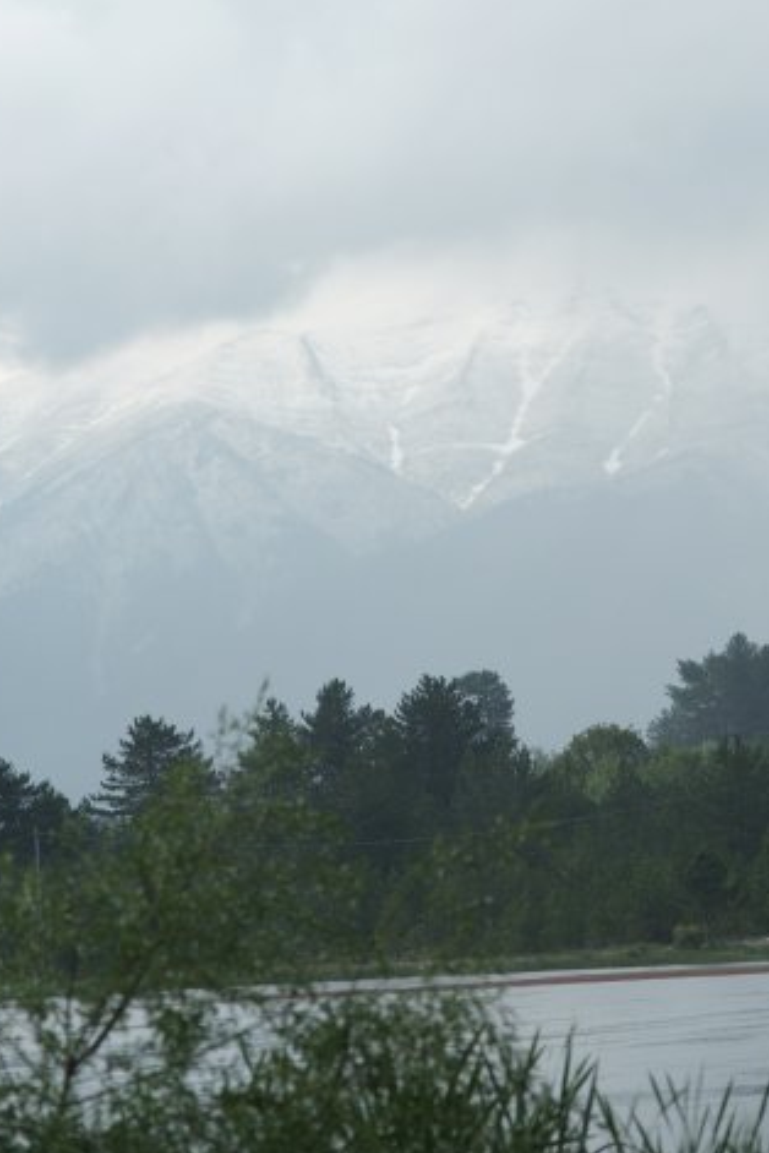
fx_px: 6664
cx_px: 384
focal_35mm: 208
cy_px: 465
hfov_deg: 6.6
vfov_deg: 9.9
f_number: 7.1
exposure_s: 1/800
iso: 500
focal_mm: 160
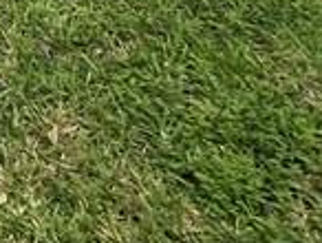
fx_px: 913
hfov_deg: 14.5
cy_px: -528
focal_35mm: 98
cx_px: -415
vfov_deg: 10.1
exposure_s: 1/882
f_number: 2.2
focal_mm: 2.22
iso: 40
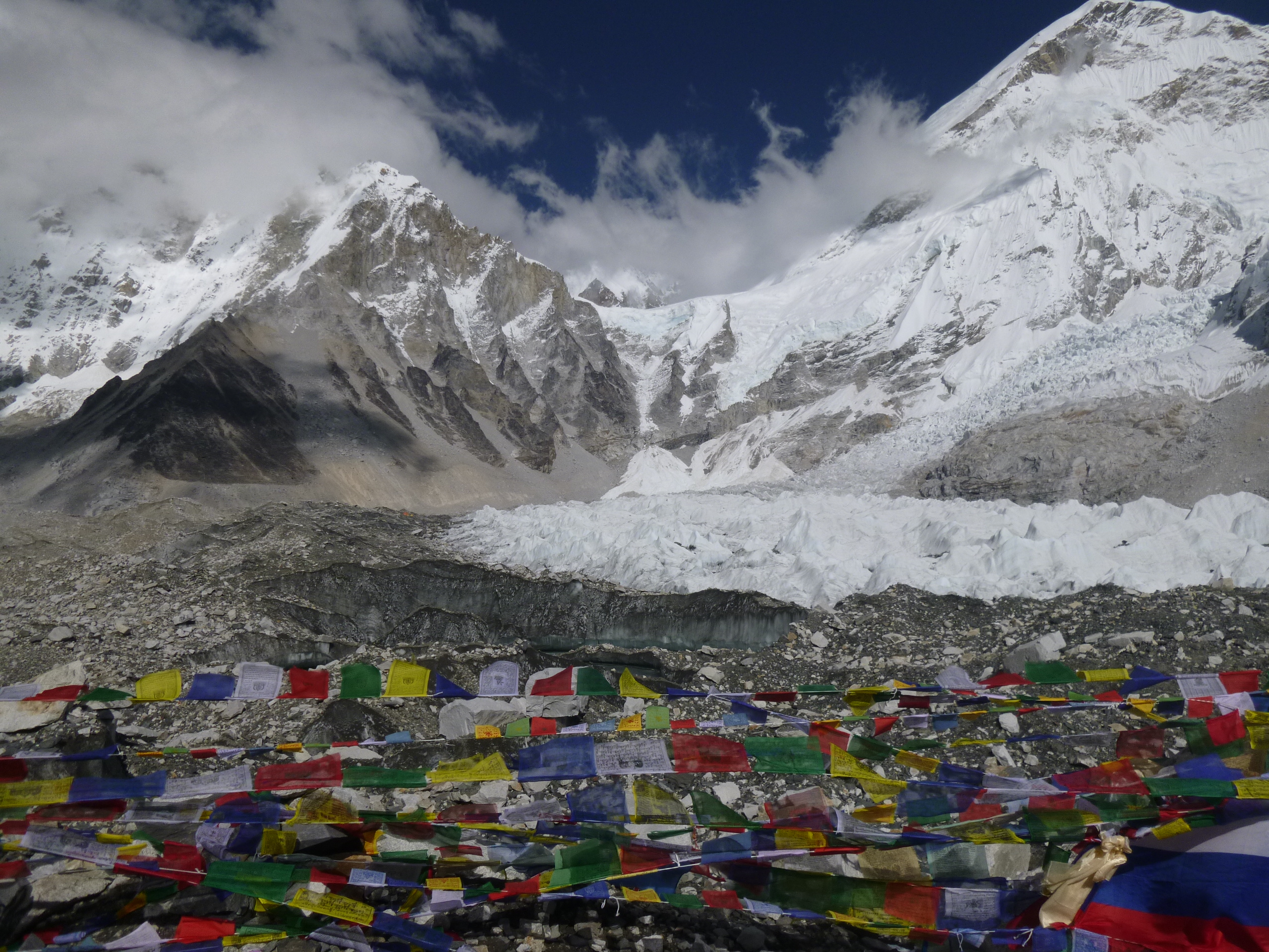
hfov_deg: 65.3
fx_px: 990
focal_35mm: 27
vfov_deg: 51.4
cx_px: 634
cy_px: 476
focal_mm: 4.8
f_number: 9
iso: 100
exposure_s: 1/500
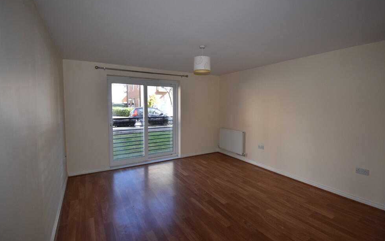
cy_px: 117
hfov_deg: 97.8
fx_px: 168
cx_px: 195
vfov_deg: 71.2
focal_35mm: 16
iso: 400
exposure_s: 1/200
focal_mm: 10
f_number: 5
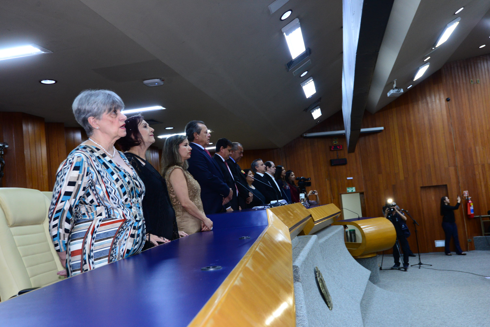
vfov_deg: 37.9
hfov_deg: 54.4
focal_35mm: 35
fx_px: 477
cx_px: 245
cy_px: 164
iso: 2000
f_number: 5.6
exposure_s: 1/60
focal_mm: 35
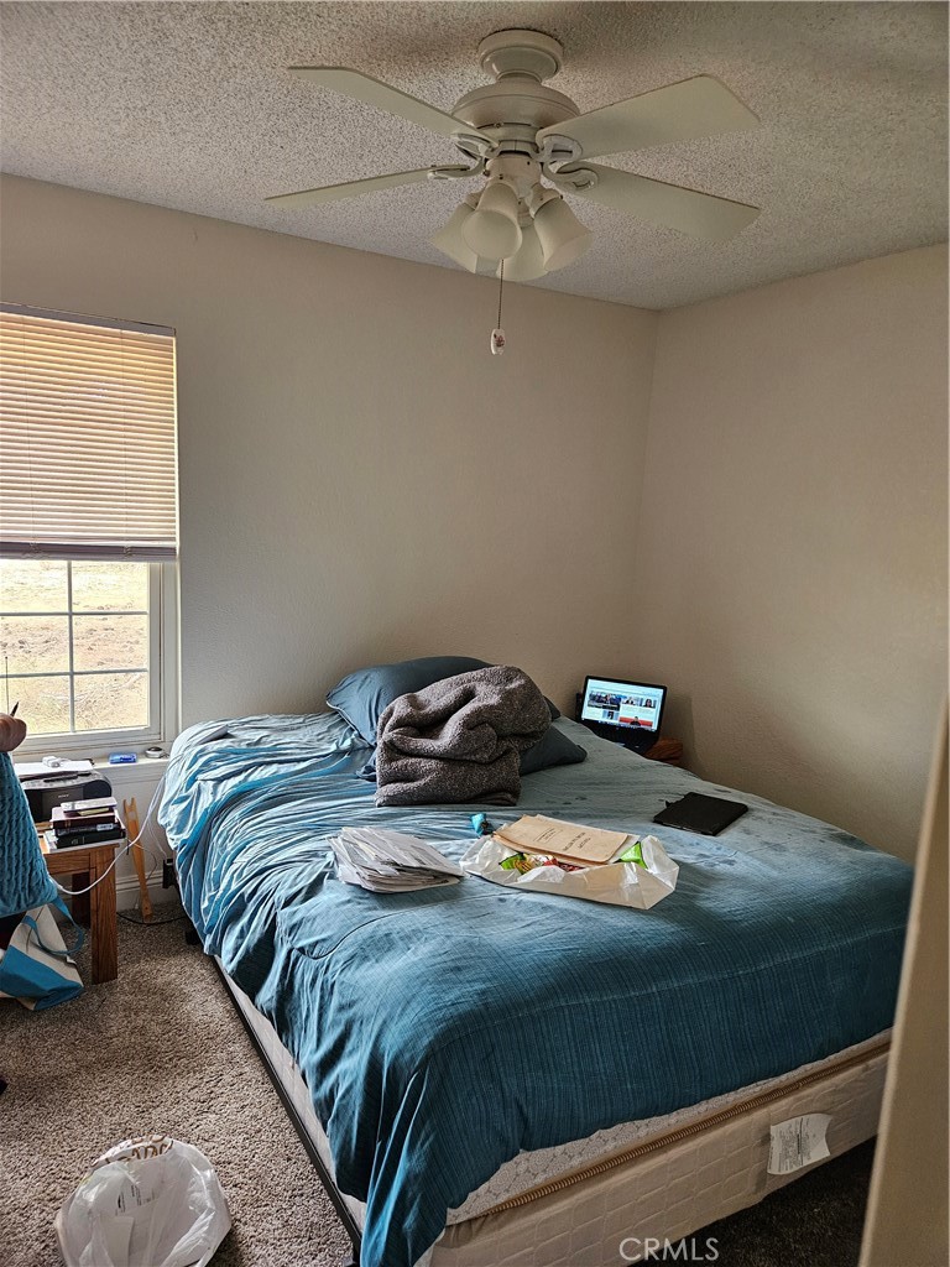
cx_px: 475
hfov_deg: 58.9
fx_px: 842
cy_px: 634
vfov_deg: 73.9
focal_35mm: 23
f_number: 1.8
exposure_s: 1/170
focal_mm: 5.4
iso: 400
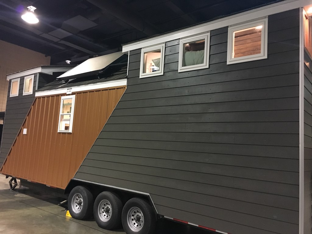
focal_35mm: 29
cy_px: 117
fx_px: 261
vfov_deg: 48.2
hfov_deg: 61.7
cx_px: 156
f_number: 2.2
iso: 250
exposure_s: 1/15
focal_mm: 4.15
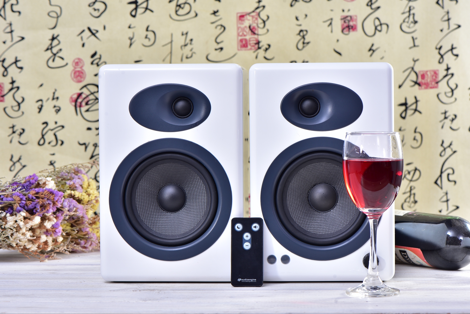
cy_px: 157
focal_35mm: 105
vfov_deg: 13.1
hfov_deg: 19.4
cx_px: 235
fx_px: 1371
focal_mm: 105
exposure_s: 1/125
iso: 200
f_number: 11
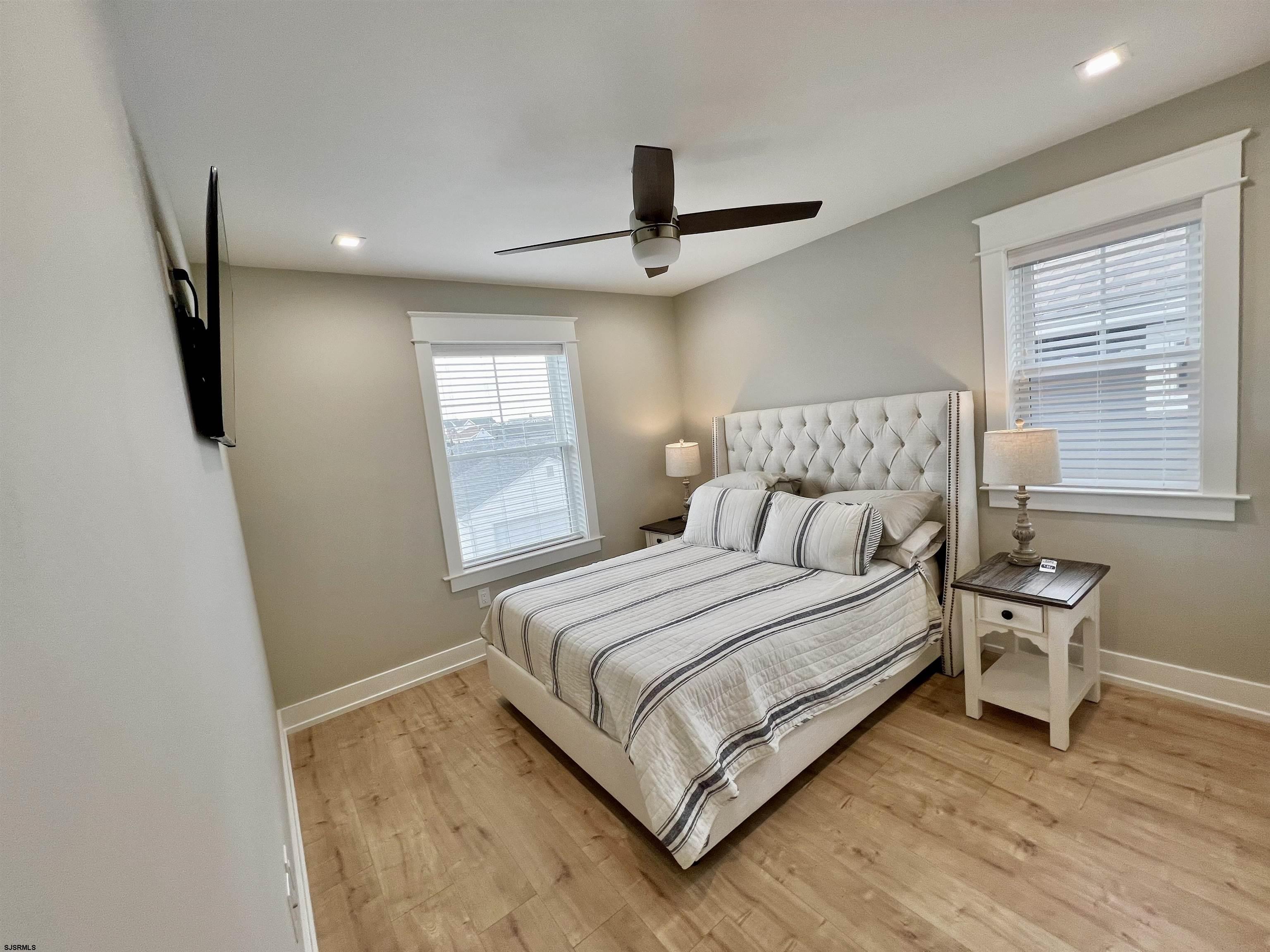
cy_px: 476
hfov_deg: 106.2
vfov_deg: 89.9
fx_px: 477
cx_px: 635
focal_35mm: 13
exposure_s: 1/120
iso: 64
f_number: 1.8
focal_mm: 1.57
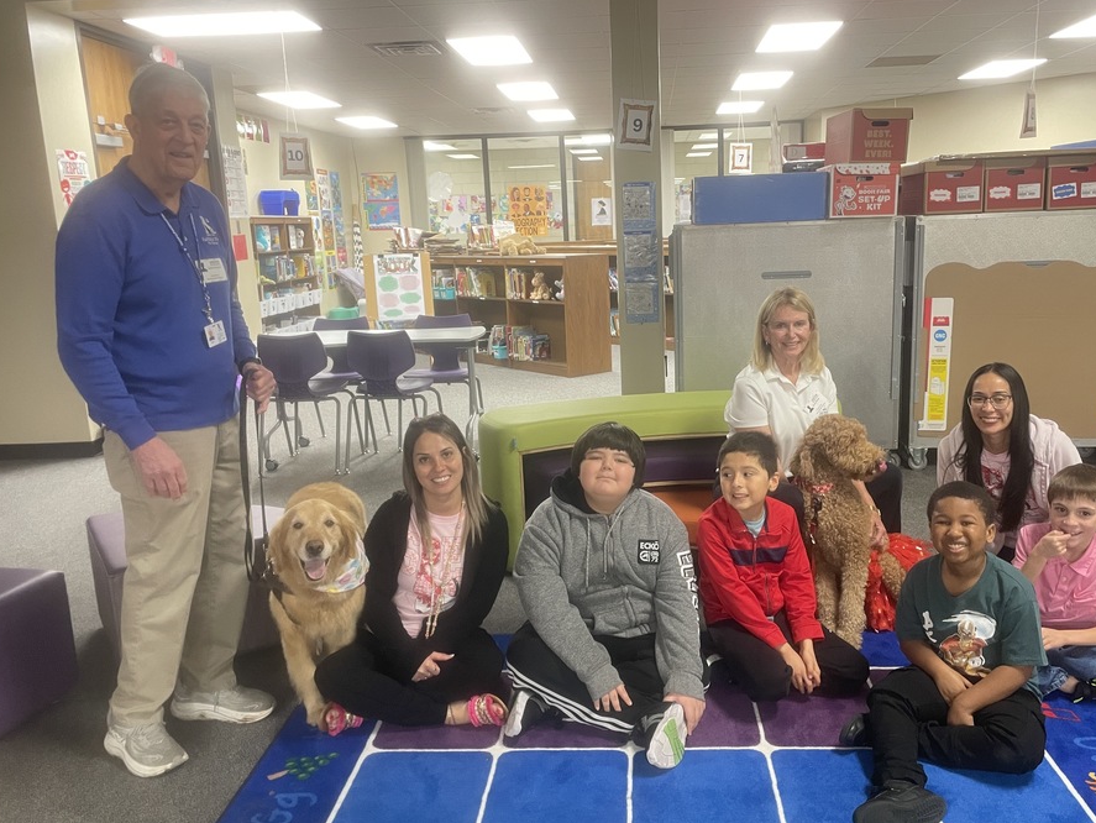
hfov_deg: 59.8
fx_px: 950
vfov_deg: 46.8
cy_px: 434
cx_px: 597
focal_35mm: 30
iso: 250
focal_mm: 4.2
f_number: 1.6
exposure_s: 1/60
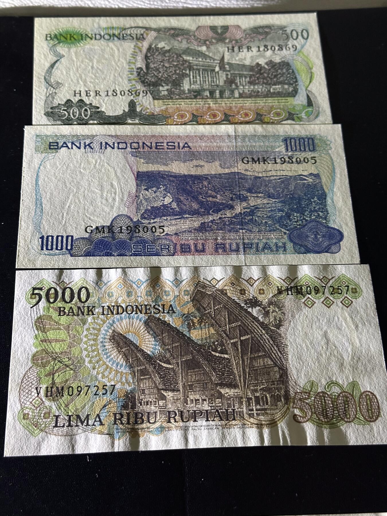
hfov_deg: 30.3
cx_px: 194
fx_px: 716
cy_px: 258
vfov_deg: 39.7
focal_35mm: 48
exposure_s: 1/33
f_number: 1.78
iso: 500
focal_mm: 6.86
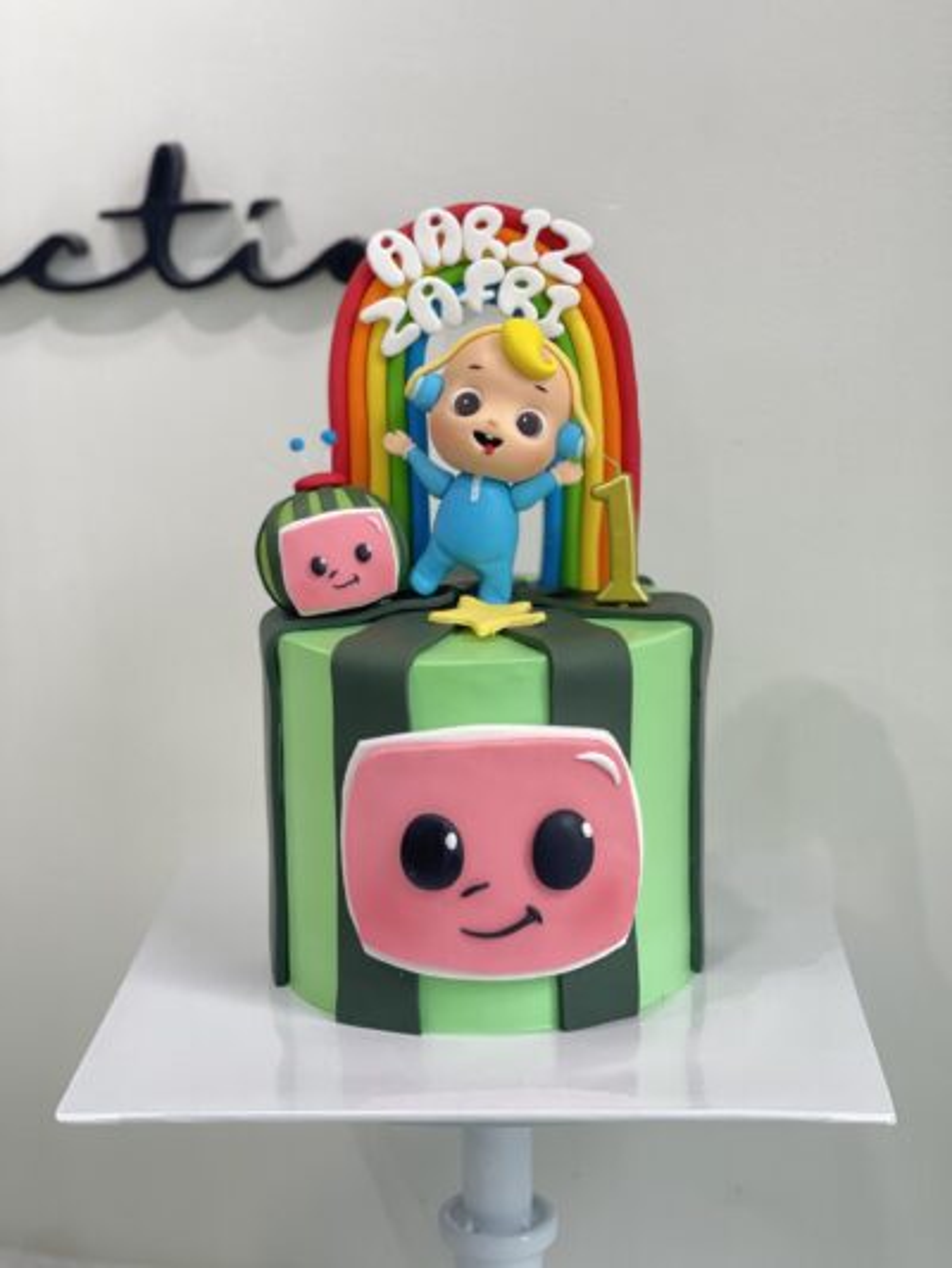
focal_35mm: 64
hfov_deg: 22.9
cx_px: 476
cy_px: 634
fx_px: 2346
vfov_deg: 30.3
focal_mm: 7.5
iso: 200
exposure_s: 1/100
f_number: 2.2
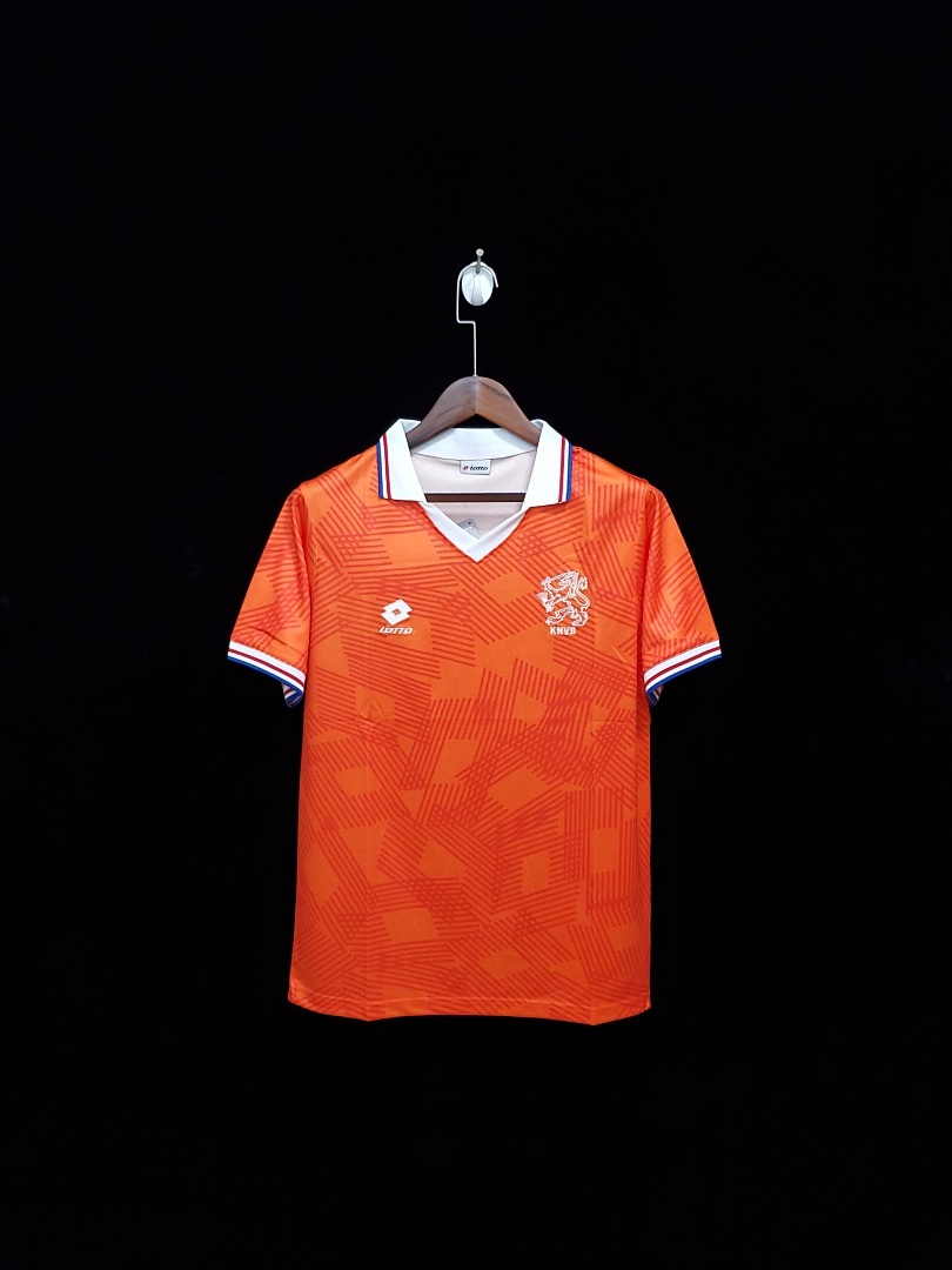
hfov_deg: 53.1
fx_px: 953
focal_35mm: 26
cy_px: 635
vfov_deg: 67.3
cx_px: 476
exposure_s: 1/20
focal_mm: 4.3
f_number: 1.5
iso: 250
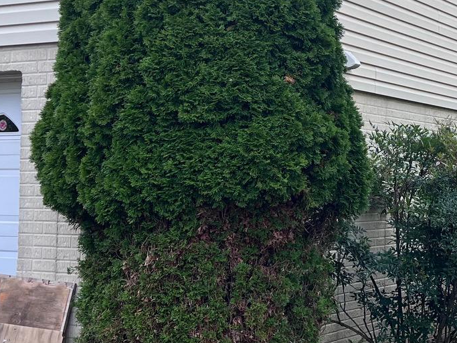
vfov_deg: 18.9
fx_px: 1030
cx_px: 367
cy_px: 125
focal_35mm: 78
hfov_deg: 24.6
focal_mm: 5.7
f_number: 1.5
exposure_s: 1/808
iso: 50
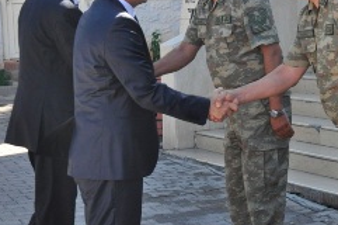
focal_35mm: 118
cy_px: 72
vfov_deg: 11.6
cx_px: 295
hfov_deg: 17.2
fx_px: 1106
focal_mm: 42
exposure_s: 1/320
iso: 800
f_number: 9
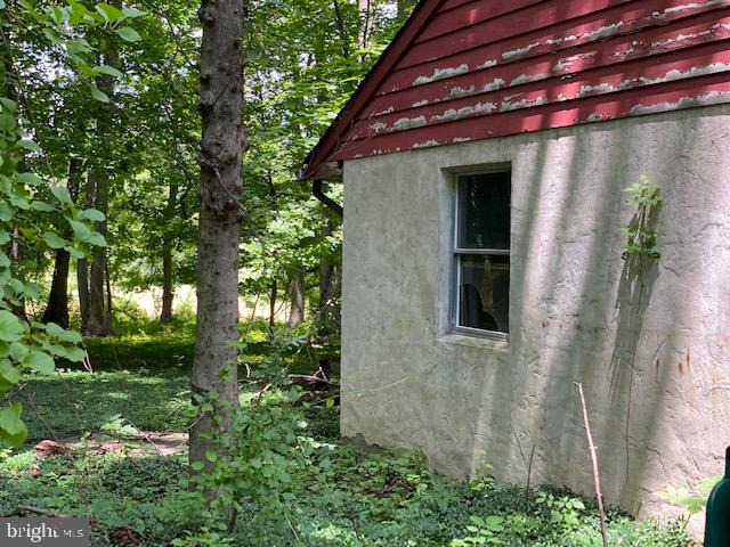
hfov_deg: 36.8
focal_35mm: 52
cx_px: 365
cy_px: 274
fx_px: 1097
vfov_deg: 28.0
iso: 64
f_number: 2
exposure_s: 1/122
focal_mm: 6
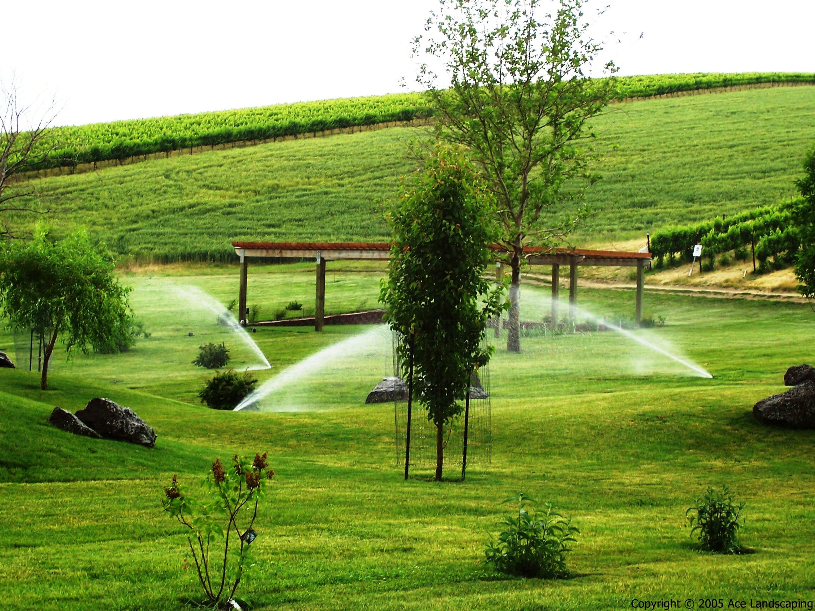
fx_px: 1931
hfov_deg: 23.8
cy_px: 306
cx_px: 408
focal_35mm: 82
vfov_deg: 18.0
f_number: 4.1
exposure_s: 1/180
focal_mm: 13.5
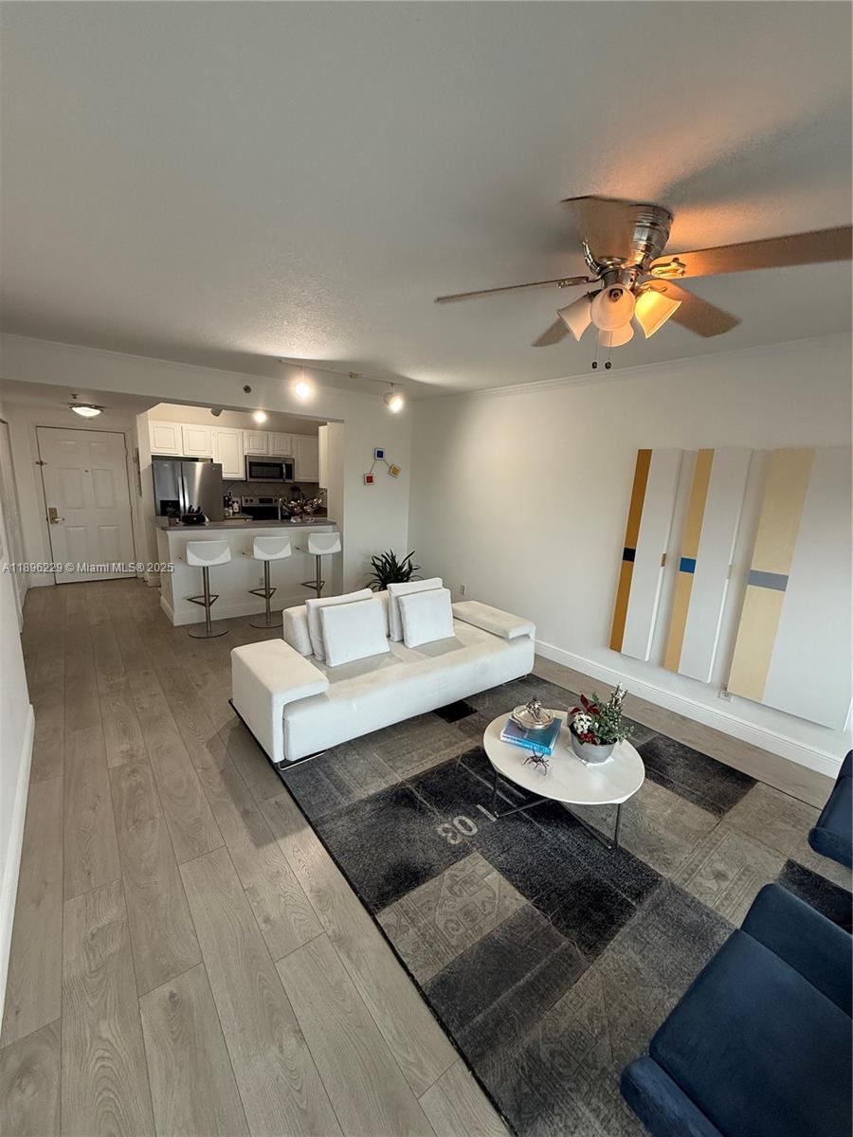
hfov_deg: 85.7
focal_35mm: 14
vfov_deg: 102.1
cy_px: 568
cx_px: 426
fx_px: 460
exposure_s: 1/120
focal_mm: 2.22
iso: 320
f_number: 2.2
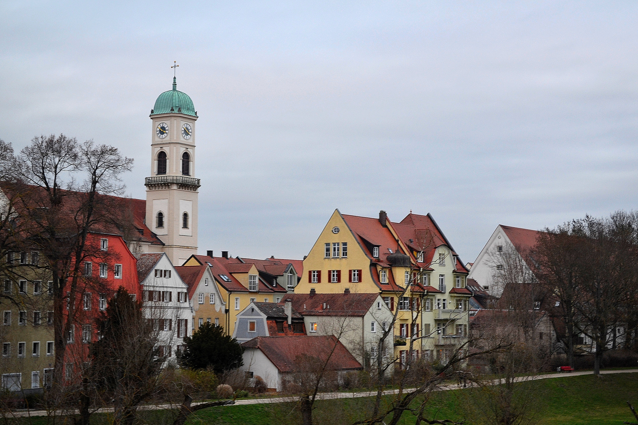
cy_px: 212
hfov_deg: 29.9
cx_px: 319
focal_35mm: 68
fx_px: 1196
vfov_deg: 20.2
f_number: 5.3
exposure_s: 1/30
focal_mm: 45
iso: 400
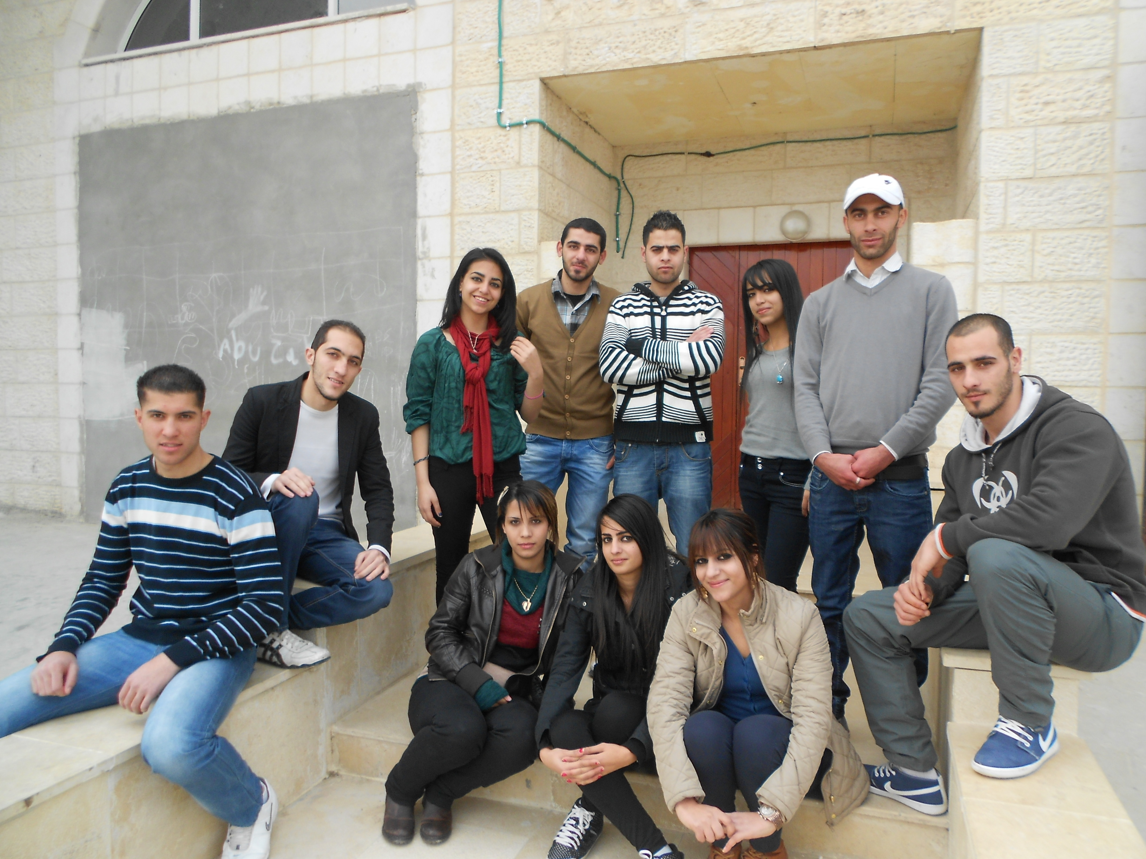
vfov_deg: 53.1
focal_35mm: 26
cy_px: 430
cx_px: 573
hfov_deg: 67.3
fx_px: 861
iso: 80
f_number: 3.2
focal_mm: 4.6
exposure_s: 1/125
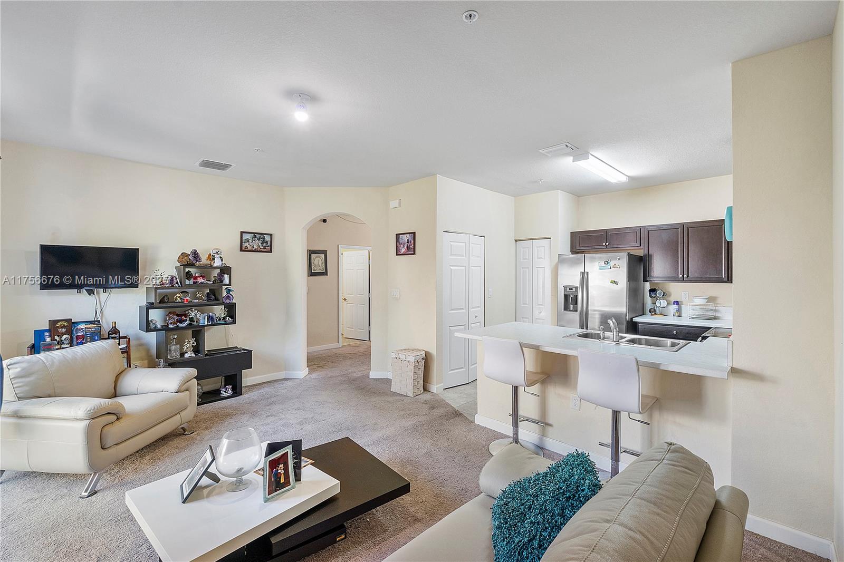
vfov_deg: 77.3
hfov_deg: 100.4
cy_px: 281
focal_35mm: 15
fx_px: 352
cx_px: 422
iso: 160
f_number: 11
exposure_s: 1/2
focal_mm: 10
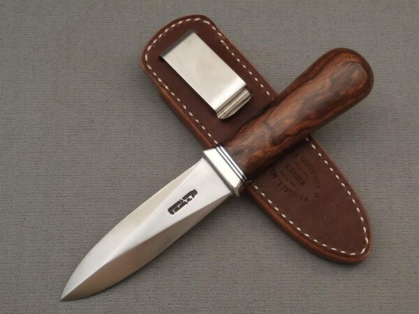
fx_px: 605
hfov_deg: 38.2
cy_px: 157
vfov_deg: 29.1
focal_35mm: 50
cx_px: 210
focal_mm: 8.85
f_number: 3.9
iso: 400
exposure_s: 1/15
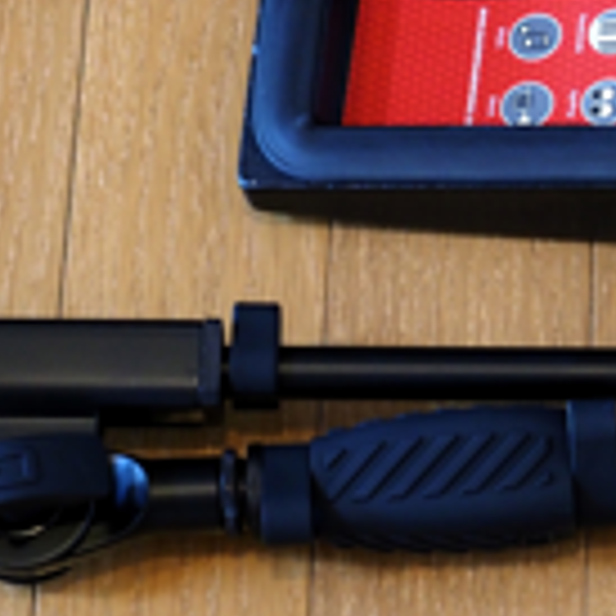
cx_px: 634
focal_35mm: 216
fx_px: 4349
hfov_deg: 8.1
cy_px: 164
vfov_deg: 8.1
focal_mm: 40
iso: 1250
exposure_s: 1/80
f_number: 2.8
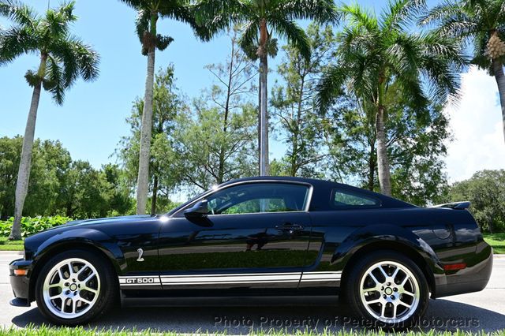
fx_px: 336
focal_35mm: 24
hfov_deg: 73.8
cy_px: 168
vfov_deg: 53.1
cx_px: 252
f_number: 6.3
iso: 100
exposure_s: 1/160
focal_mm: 16
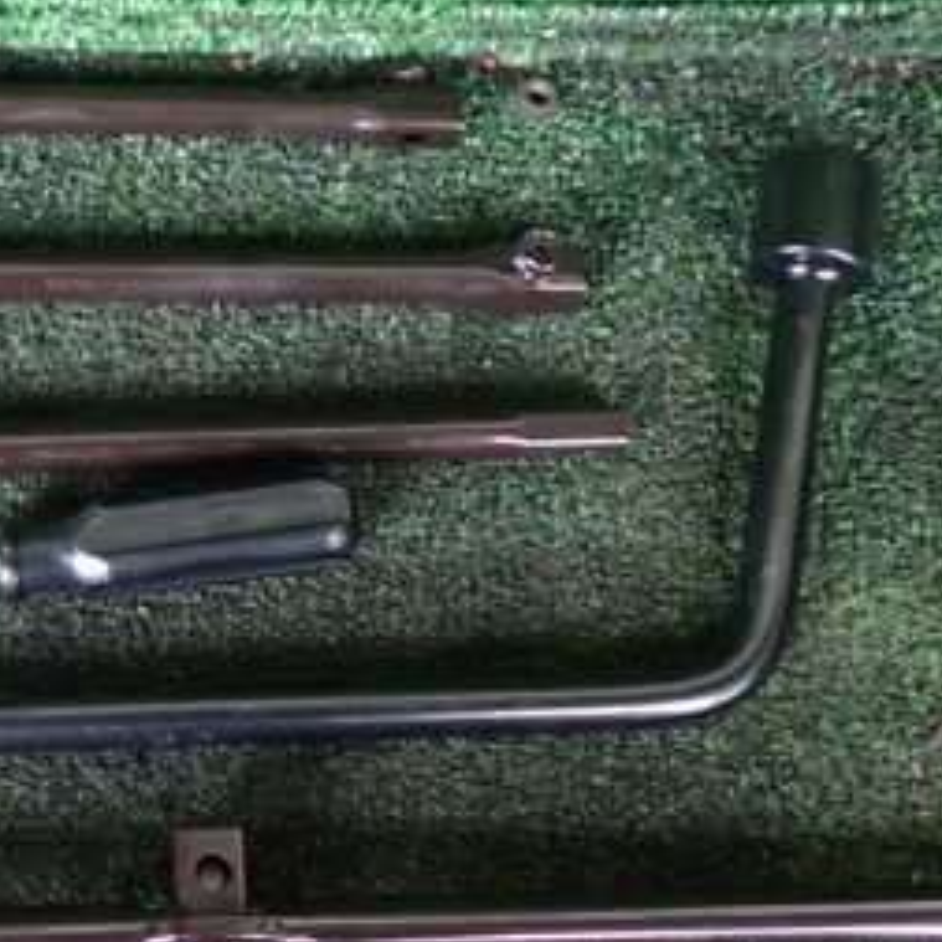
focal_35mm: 63
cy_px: 343
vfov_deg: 27.2
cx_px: 123
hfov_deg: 26.5
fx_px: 1940
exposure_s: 1/25
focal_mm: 5.4
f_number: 2.3
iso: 800
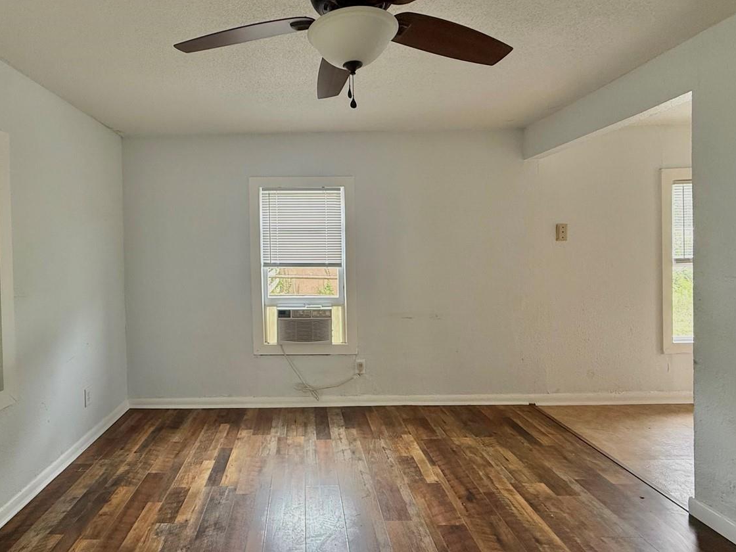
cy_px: 253
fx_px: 425
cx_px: 292
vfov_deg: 65.9
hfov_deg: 80.7
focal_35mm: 20
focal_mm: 2.22
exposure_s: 1/99
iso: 160
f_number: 2.2
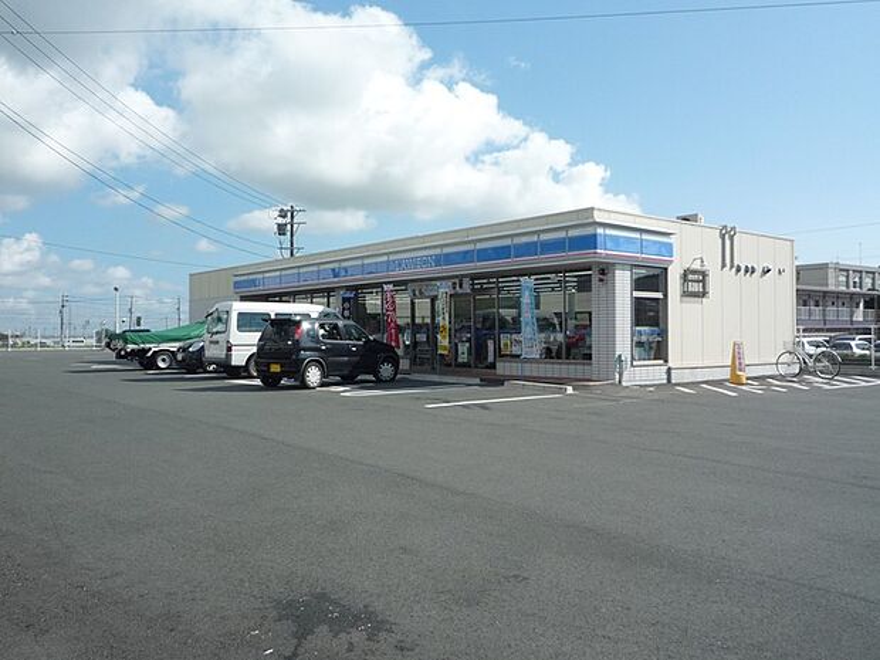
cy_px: 330
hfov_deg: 60.0
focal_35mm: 30
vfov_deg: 46.8
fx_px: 763
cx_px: 440
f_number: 4.5
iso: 100
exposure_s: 1/800
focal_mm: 4.4
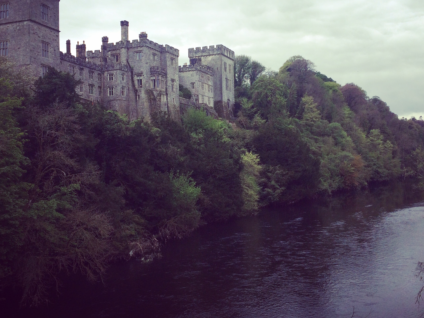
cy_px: 122
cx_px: 216
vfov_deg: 38.5
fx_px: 453
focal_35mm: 37
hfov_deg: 50.1
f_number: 2.2
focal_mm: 4.15
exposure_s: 1/912
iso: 32
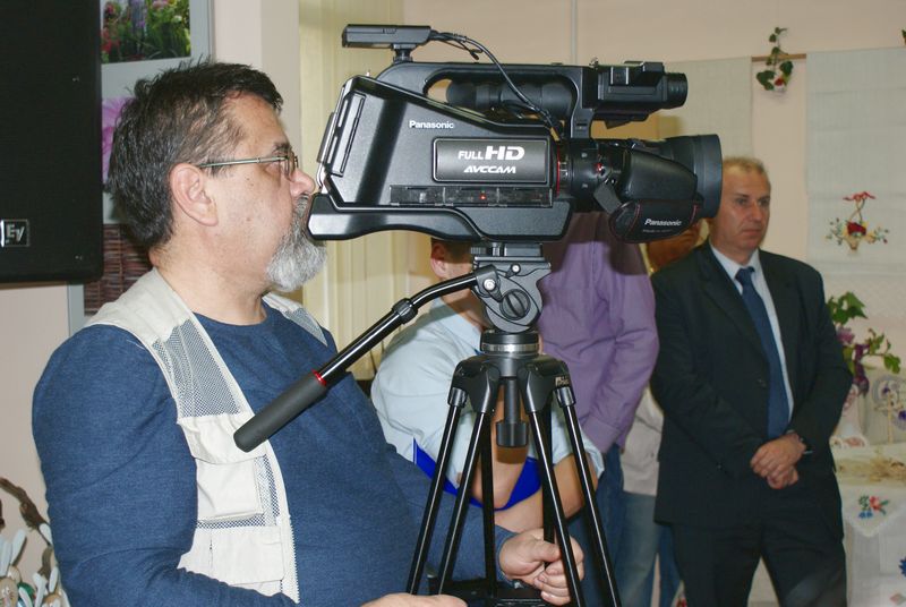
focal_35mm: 52
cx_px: 453
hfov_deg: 37.8
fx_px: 1323
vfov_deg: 25.8
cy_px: 304
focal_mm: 35
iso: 400
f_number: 5.6
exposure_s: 1/60
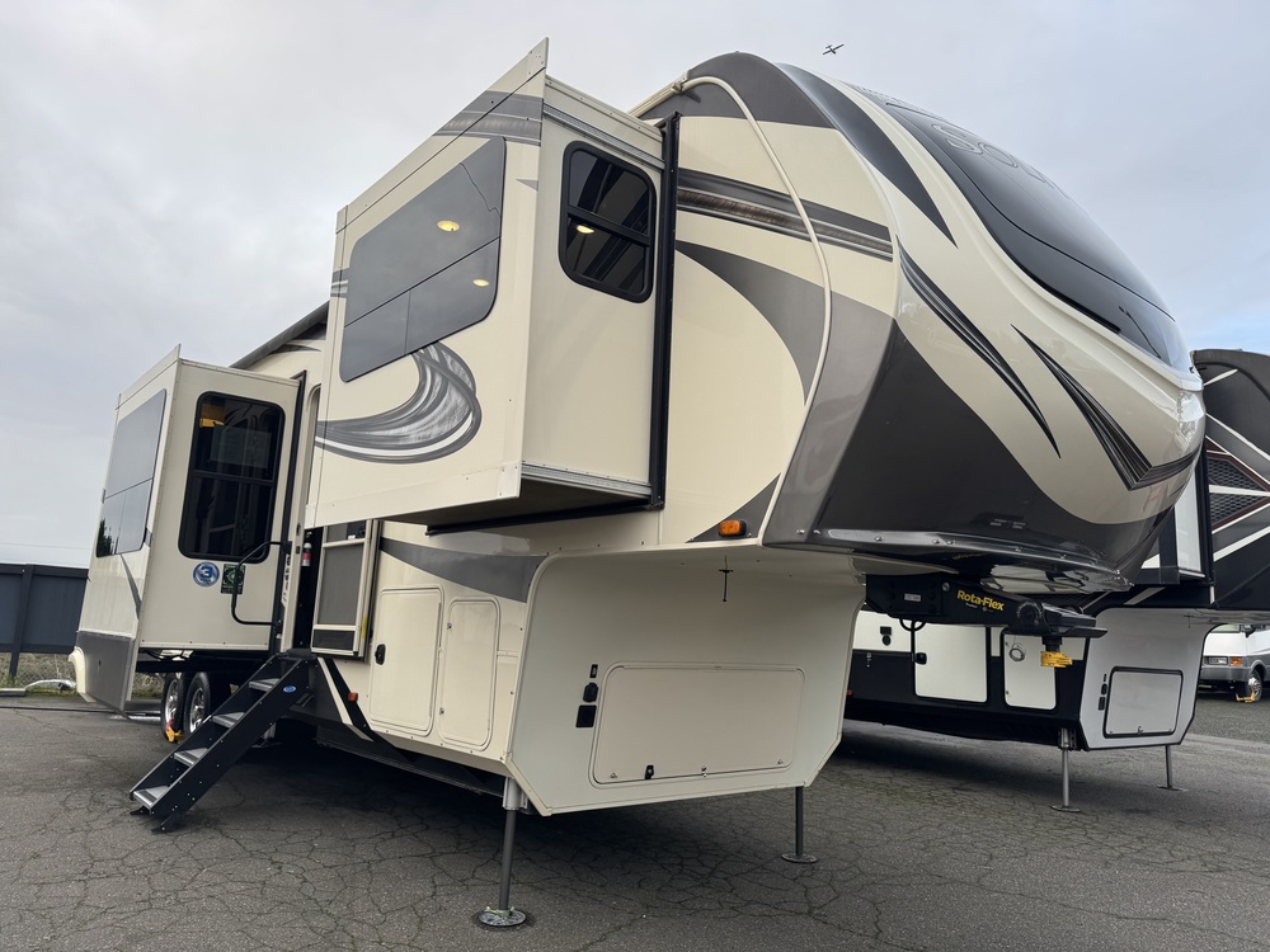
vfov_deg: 56.8
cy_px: 476
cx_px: 635
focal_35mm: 24
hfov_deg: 71.6
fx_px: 881
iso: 80
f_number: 1.78
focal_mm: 6.76
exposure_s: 1/356
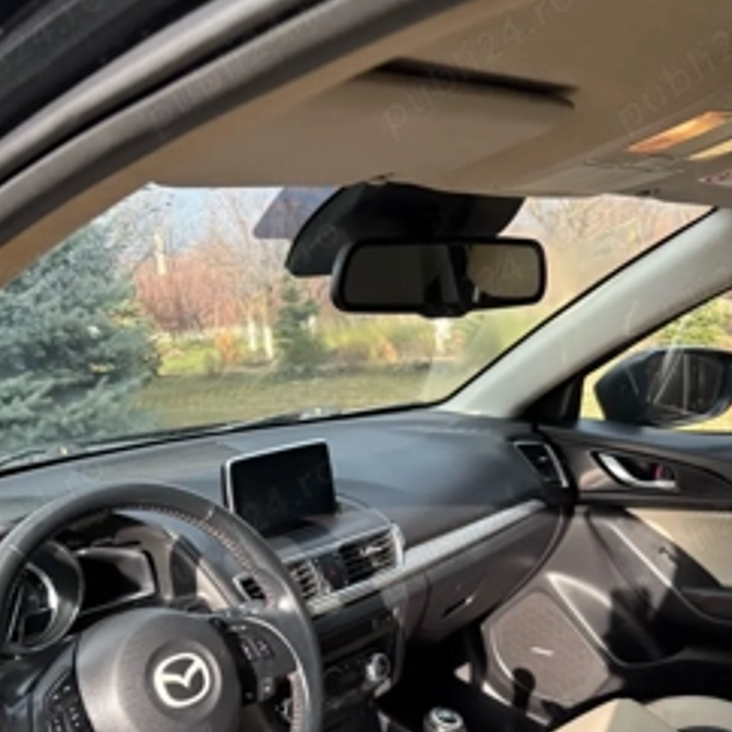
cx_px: 302
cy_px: 566
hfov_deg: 43.7
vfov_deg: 42.3
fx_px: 909
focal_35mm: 38
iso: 64
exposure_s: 1/523
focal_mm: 5.96
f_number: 1.6
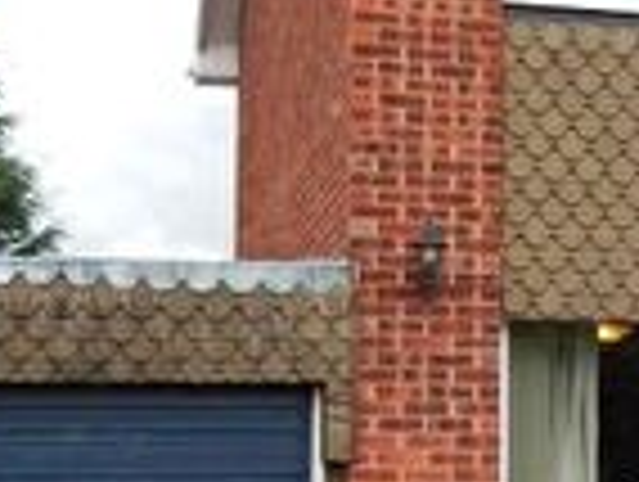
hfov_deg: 14.7
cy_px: 345
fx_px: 2274
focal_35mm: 123
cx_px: 1008
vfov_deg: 12.1
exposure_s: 1/500
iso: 125
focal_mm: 4.5
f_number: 3.4
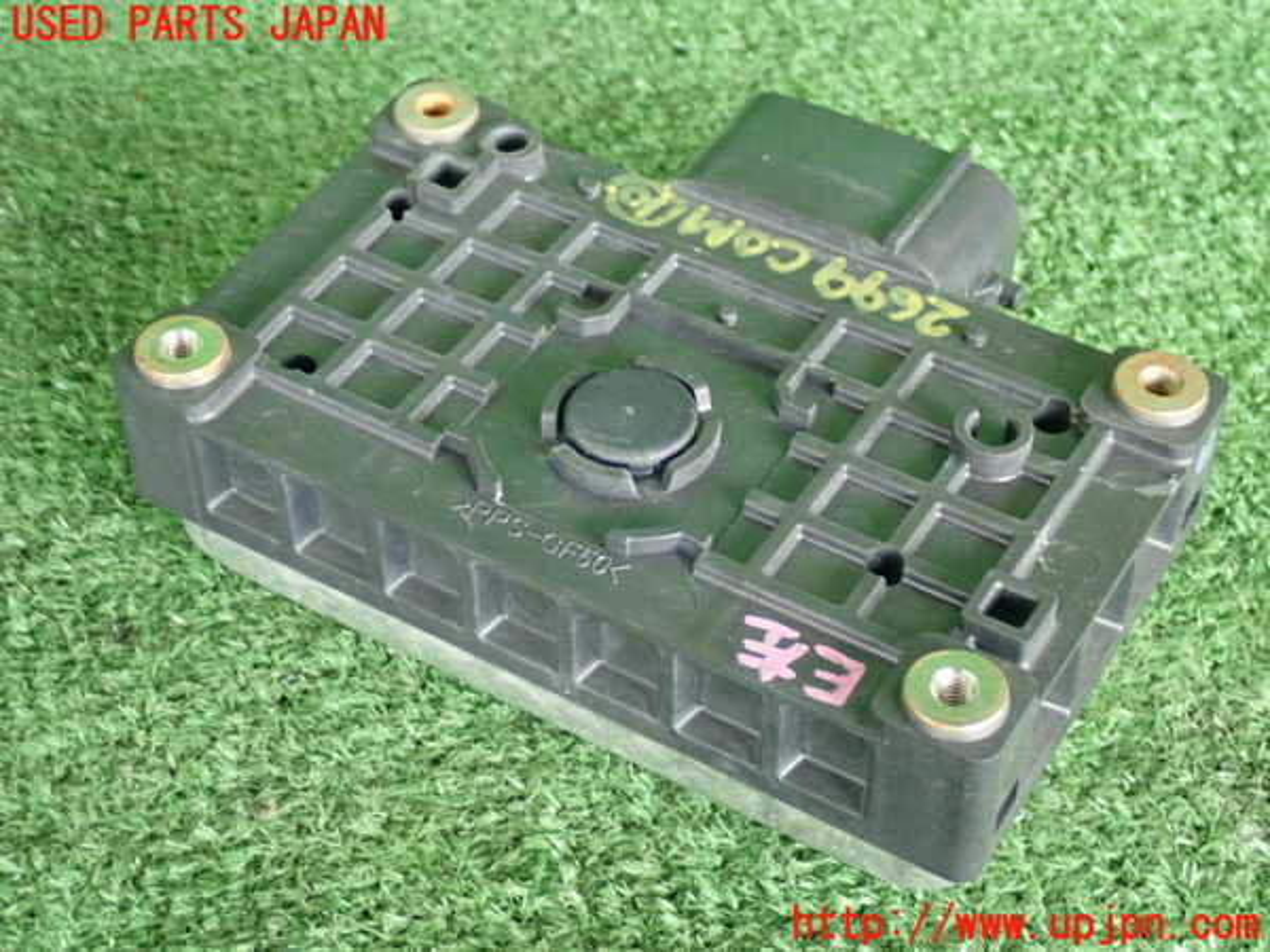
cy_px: 476
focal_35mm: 65
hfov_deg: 29.8
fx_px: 2385
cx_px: 635
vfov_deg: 22.6
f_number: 3.8
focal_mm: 11.78
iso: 800
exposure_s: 1/60
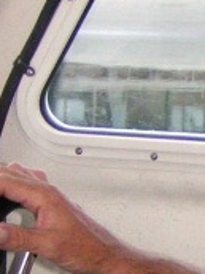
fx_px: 1398
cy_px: 215
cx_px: 359
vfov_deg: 11.1
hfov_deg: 8.1
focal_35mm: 177
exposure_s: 1/40
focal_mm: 5.8
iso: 200
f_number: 2.8
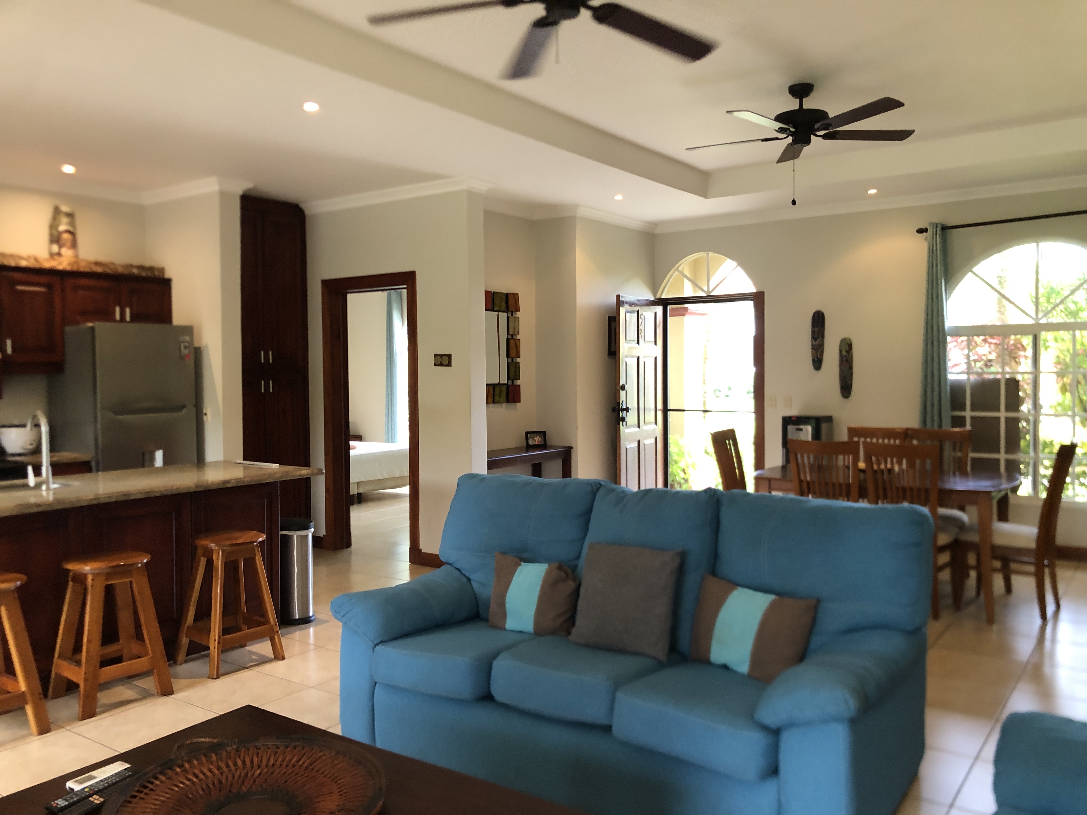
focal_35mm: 28
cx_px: 544
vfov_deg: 49.7
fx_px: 879
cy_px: 408
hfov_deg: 63.4
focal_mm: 3.99
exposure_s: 1/15
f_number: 1.8
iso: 50
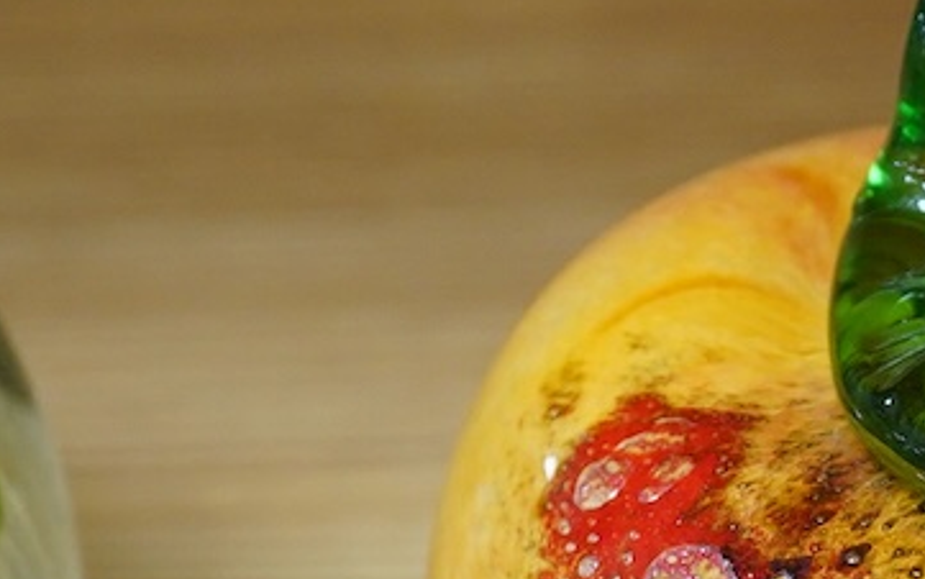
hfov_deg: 14.3
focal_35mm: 143
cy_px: 584
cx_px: 1021
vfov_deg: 9.1
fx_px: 3607
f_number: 7.1
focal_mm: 30
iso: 2500
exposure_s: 1/160
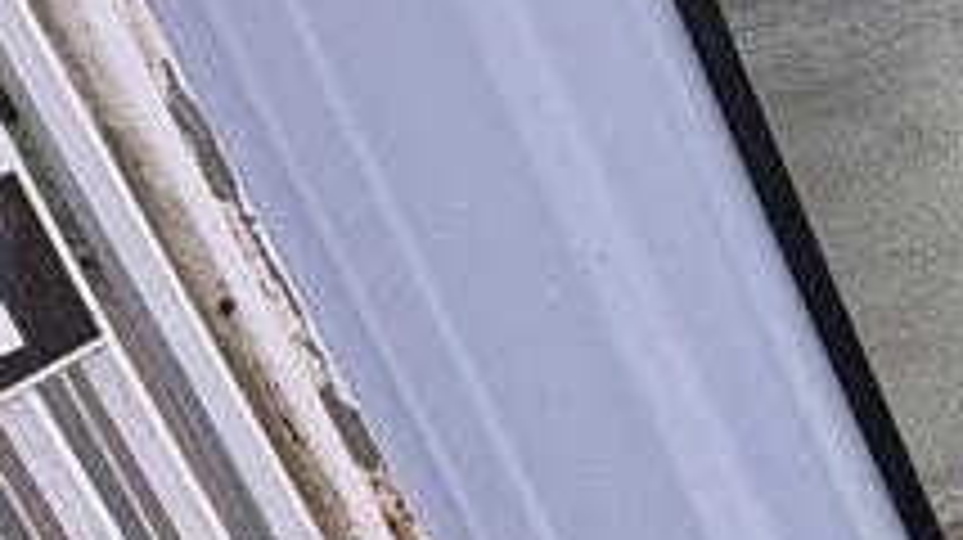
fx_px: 1633
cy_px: 166
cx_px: 1548
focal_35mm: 64
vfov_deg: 18.7
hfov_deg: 23.8
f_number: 2.2
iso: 40
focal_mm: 2.22
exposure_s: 1/169
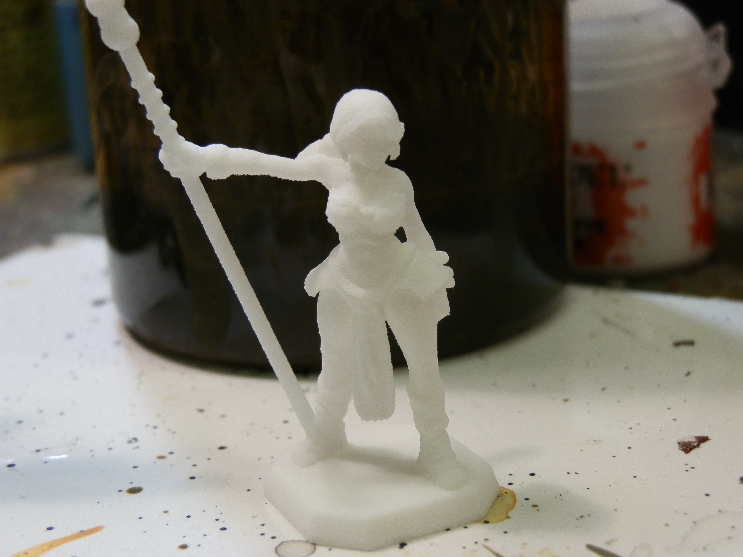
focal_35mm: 62
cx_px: 376
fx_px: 1331
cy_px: 275
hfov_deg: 31.2
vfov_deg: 23.6
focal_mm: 10.99
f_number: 3.7
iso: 200
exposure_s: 1/40
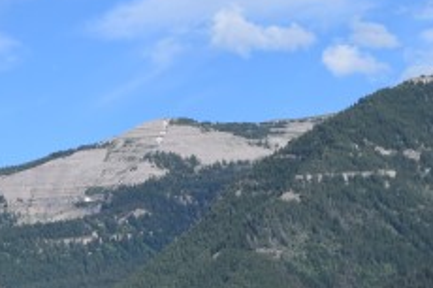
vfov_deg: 6.4
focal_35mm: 214
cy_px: 222
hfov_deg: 9.2
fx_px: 2572
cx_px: -309
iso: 200
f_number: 10
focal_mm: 32
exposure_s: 1/400
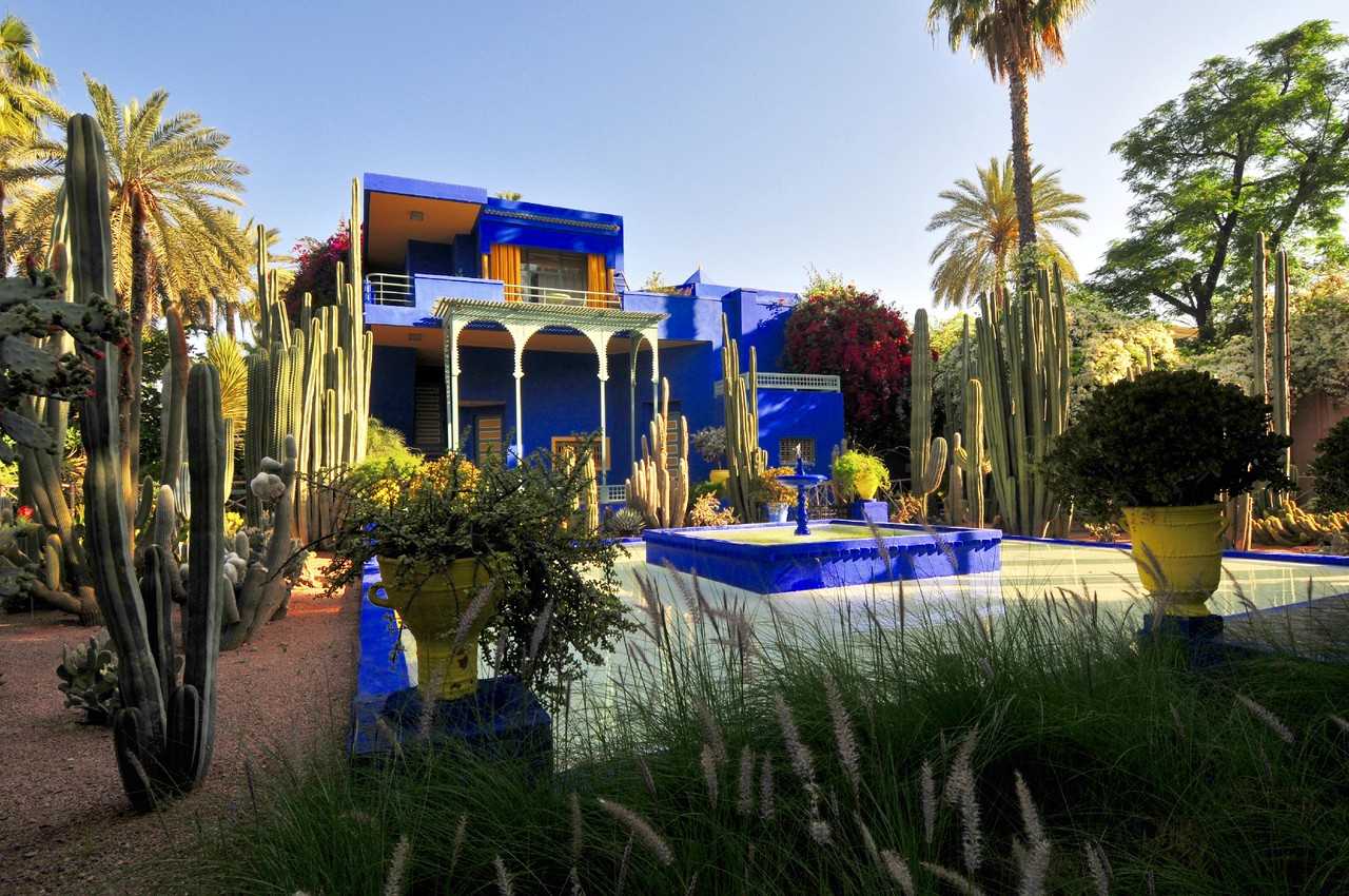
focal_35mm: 18
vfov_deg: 67.2
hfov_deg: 90.1
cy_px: 448
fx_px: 674
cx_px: 674
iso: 200
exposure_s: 1/250
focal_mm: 12
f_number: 8
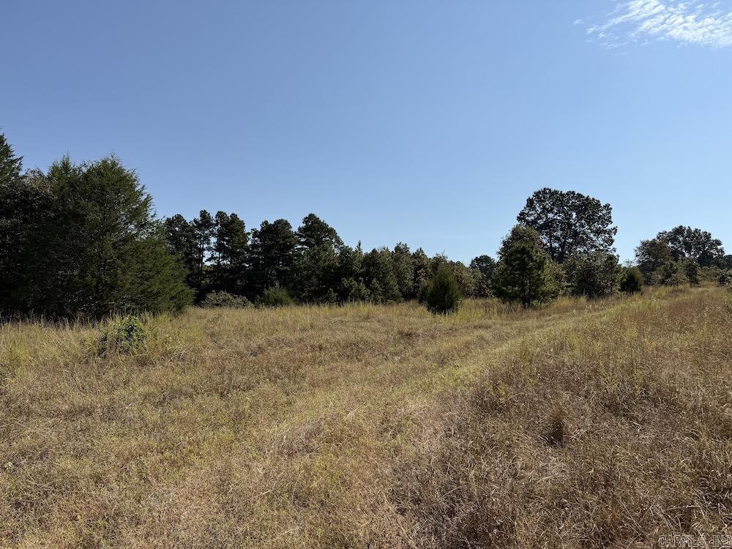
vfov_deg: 56.8
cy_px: 274
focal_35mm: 24
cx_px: 366
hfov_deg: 71.6
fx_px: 508
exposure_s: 1/7353
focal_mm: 6.76
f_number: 1.78
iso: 80
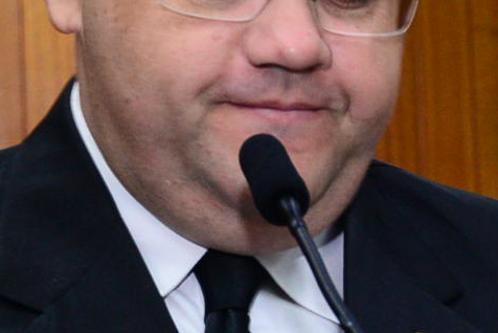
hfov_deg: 9.3
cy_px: 397
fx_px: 3059
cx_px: 178
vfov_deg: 6.2
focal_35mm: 221
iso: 1600
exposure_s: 1/60
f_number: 5
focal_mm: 35
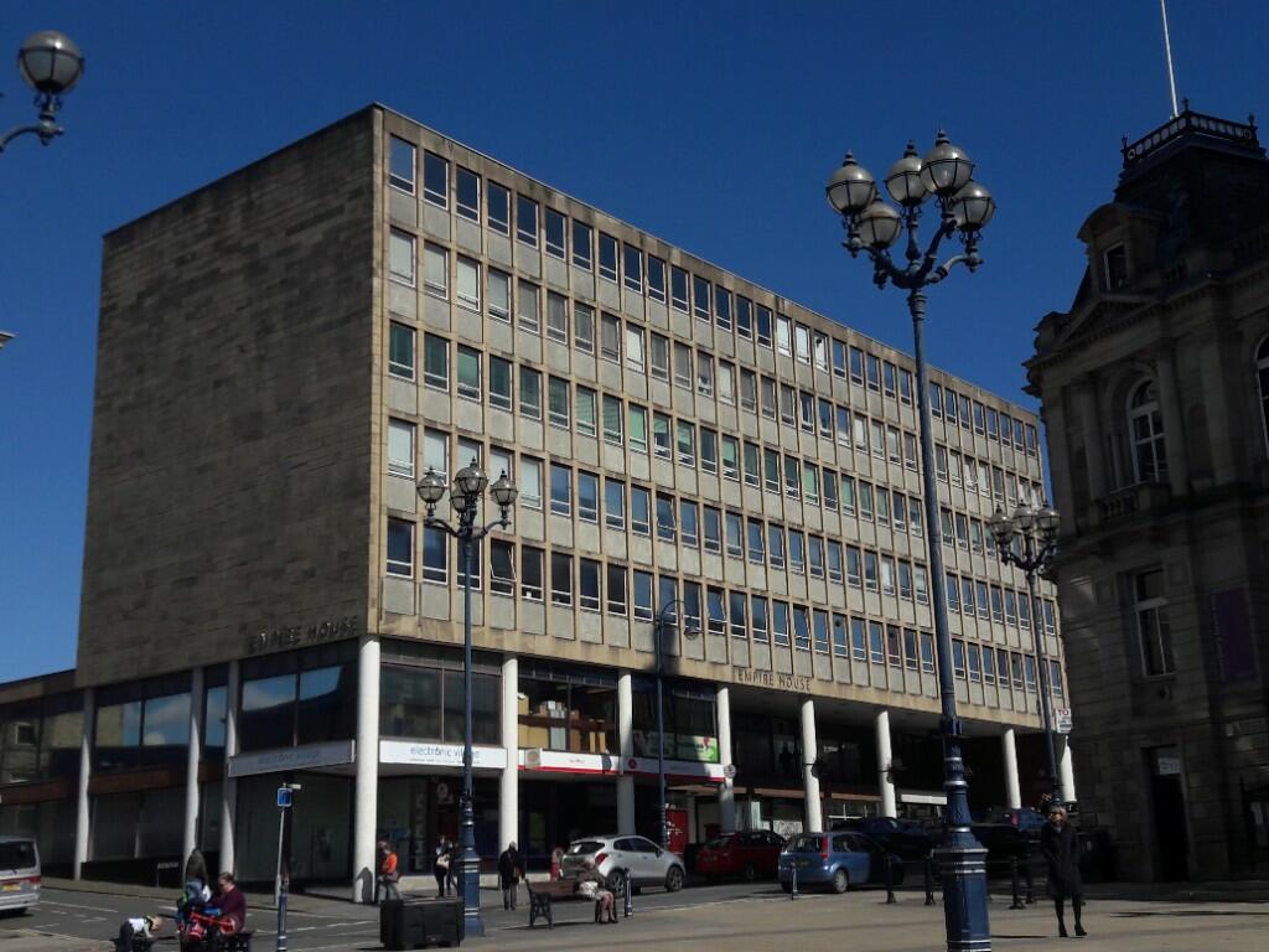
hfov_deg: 63.4
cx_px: 634
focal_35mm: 28
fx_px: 1026
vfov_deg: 49.7
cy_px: 476
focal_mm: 3.7
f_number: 1.9
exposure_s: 1/3460
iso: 40
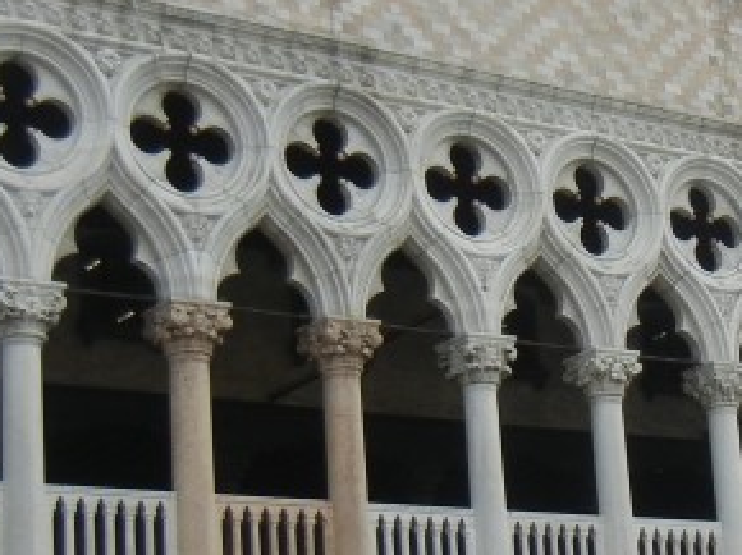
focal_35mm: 106
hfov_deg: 17.9
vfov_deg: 13.9
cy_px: 361
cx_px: 826
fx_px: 2270
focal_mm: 5.4
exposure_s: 1/318
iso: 160
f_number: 3.5
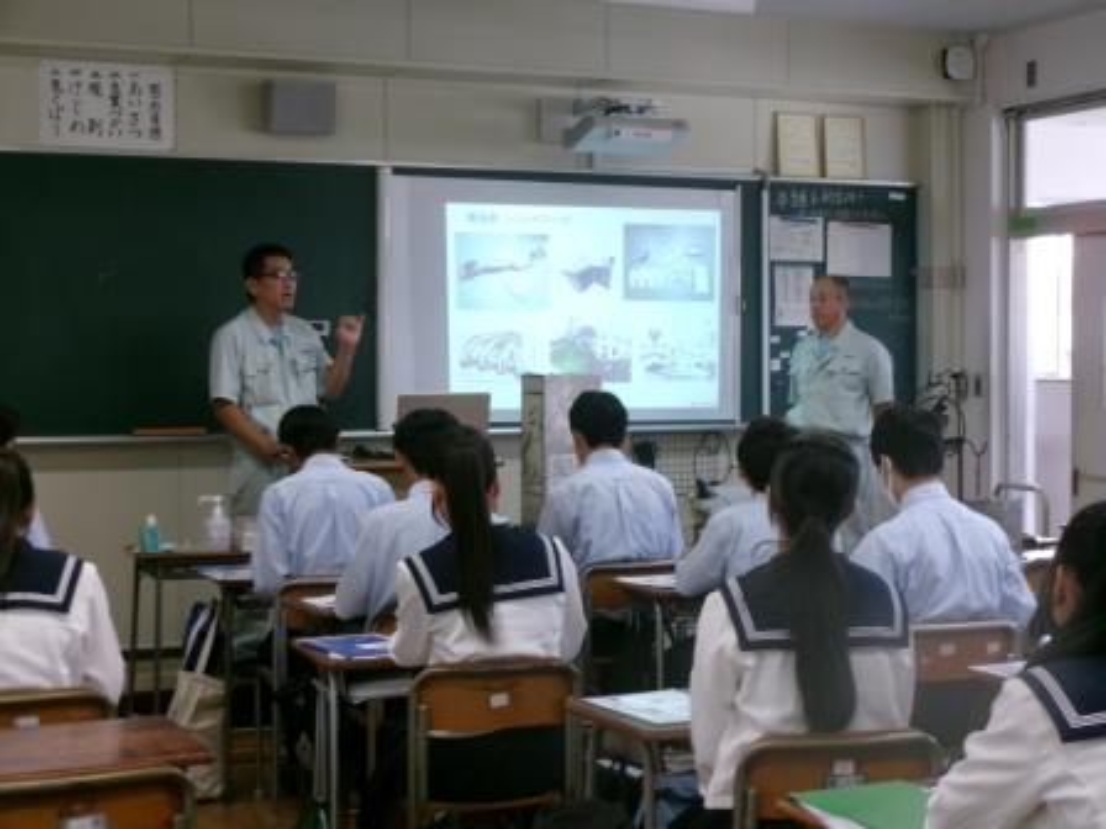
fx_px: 2045
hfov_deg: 30.3
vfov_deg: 22.9
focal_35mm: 64
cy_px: 414
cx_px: 553
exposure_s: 1/34
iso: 244
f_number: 5.2
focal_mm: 11.5
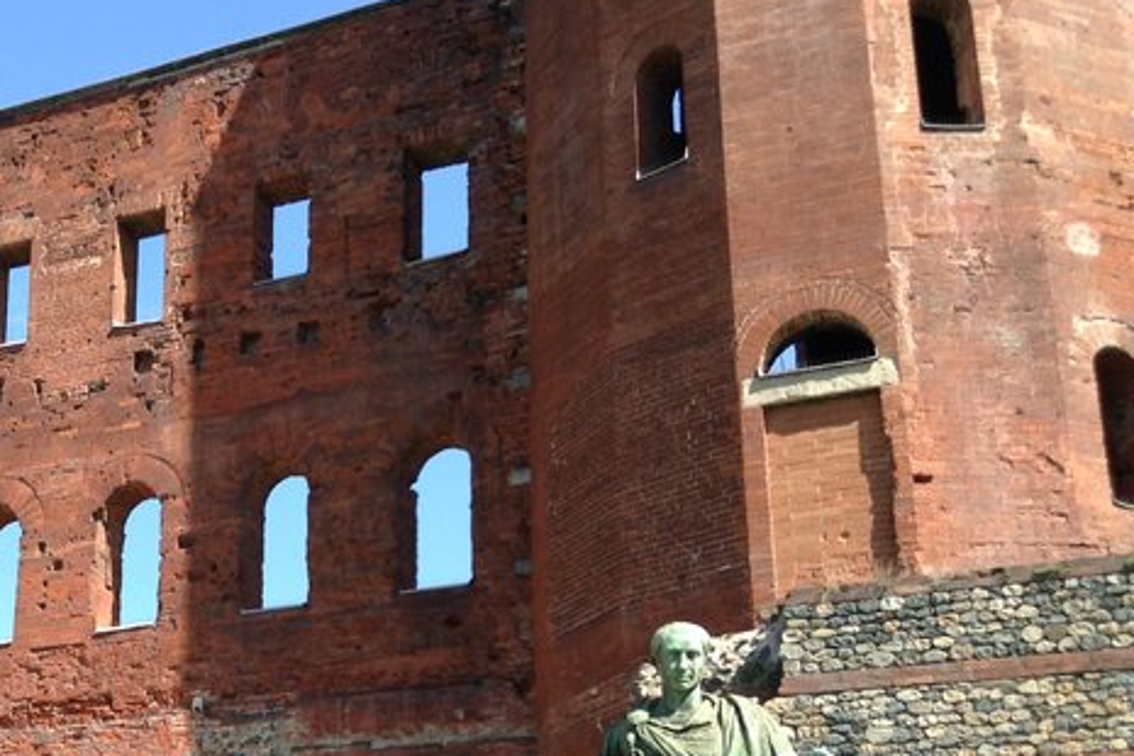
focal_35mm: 59
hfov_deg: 33.0
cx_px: 234
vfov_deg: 22.7
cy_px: 583
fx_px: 1858
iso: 25
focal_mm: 3.3
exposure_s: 1/479
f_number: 2.4
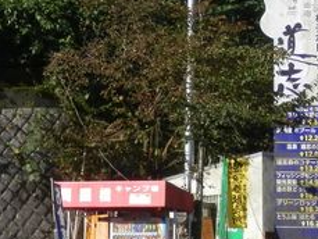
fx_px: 1572
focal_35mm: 171
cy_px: -36
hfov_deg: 11.6
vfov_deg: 8.6
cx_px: 153
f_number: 4
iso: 80
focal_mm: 8.9
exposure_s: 1/500
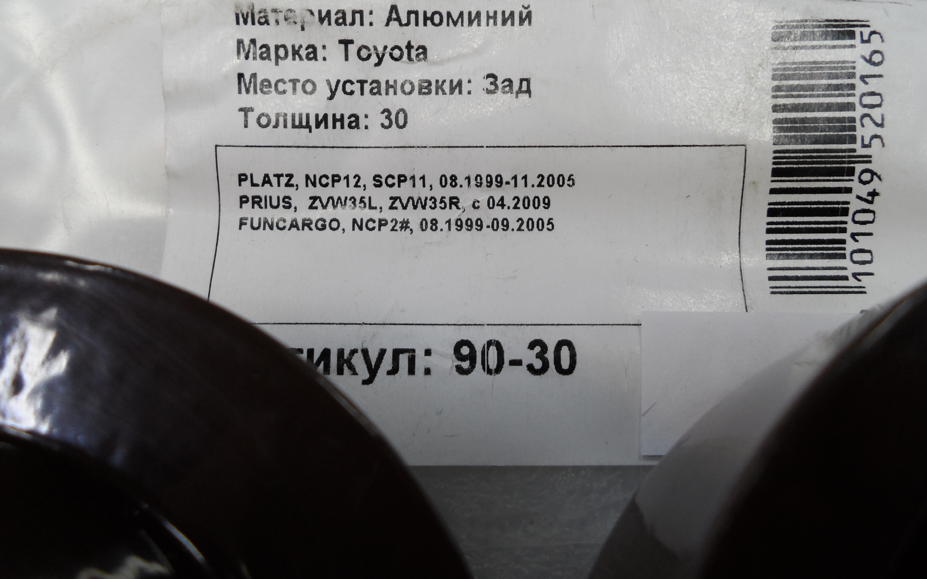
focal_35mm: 28
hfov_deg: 66.4
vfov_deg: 44.5
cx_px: 485
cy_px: 281
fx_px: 707
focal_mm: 4.5
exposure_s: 1/30
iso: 100
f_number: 2.5
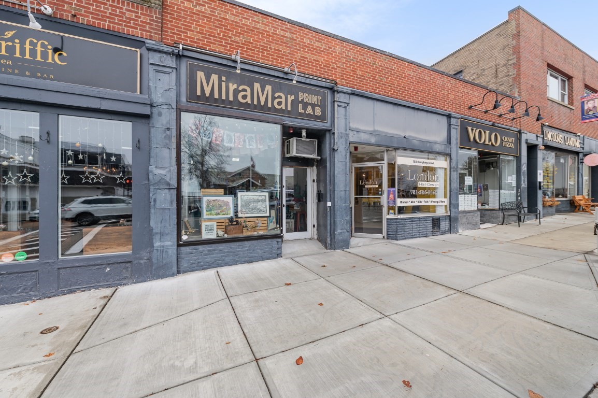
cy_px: 199
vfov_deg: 81.1
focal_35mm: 14
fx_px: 232
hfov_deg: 104.3
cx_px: 299
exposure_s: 1/200
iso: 200
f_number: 5.6
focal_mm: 14
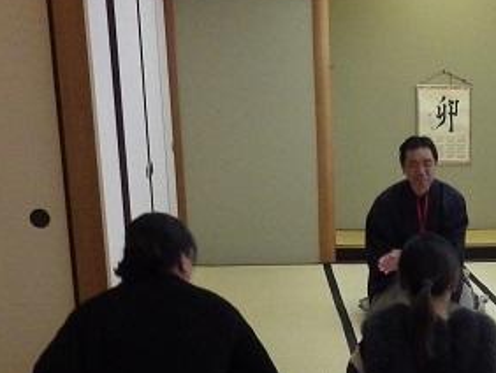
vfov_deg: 18.2
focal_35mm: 78
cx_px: 536
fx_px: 1119
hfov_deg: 23.6
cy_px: 410
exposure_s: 1/45
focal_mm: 4
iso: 320
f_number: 3.1
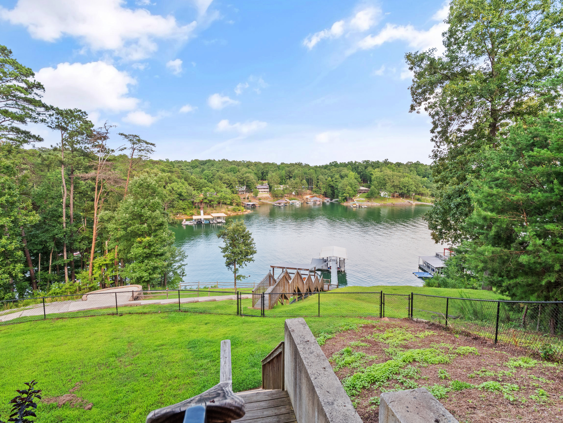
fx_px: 260
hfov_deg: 94.5
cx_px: 282
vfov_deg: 78.1
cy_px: 212
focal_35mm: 16
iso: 400
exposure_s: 1/160
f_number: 5.6
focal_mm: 8
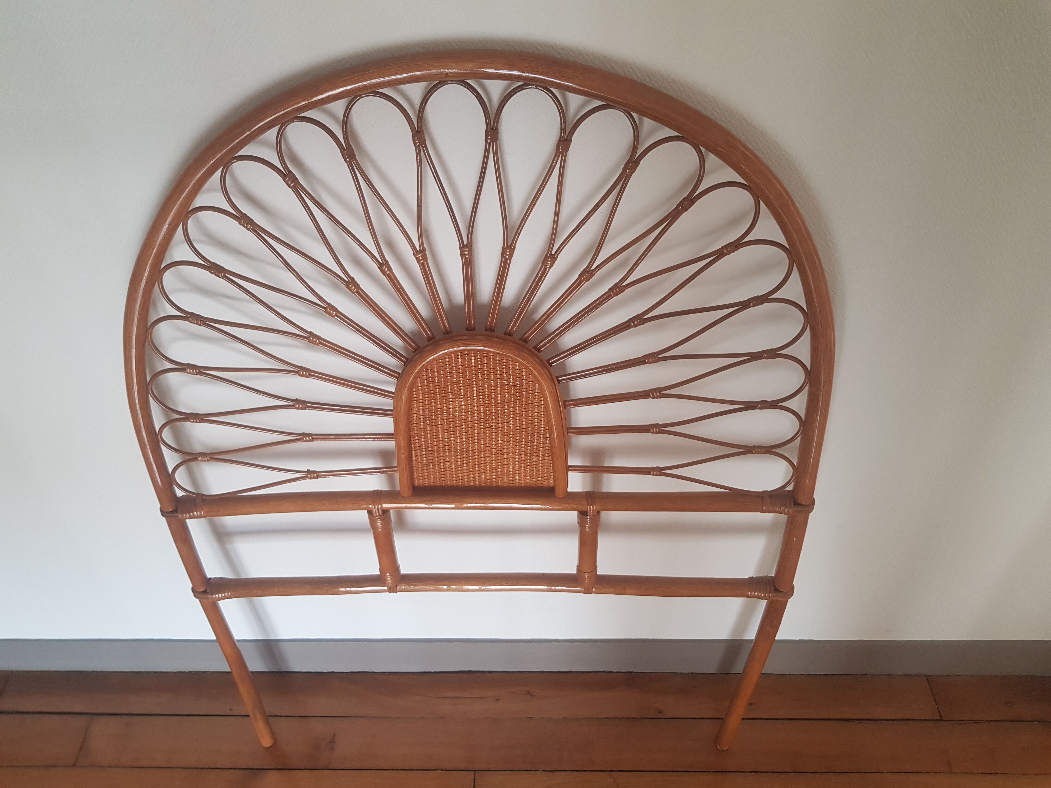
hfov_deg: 67.3
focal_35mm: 26
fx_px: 789
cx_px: 526
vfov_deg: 53.1
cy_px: 394
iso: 100
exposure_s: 1/60
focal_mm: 4.2
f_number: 1.7
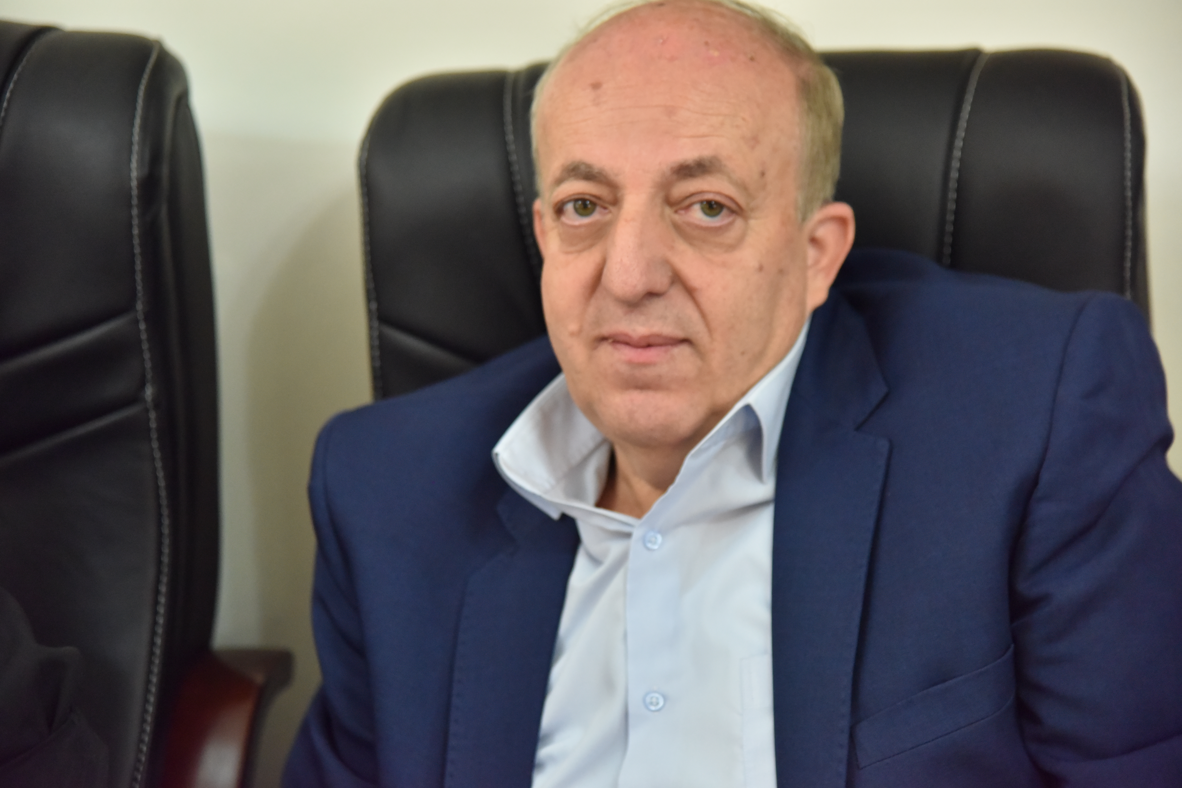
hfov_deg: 19.5
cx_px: 591
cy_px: 394
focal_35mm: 105
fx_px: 3447
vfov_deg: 13.0
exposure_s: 1/80
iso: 2500
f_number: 4.5
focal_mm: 105
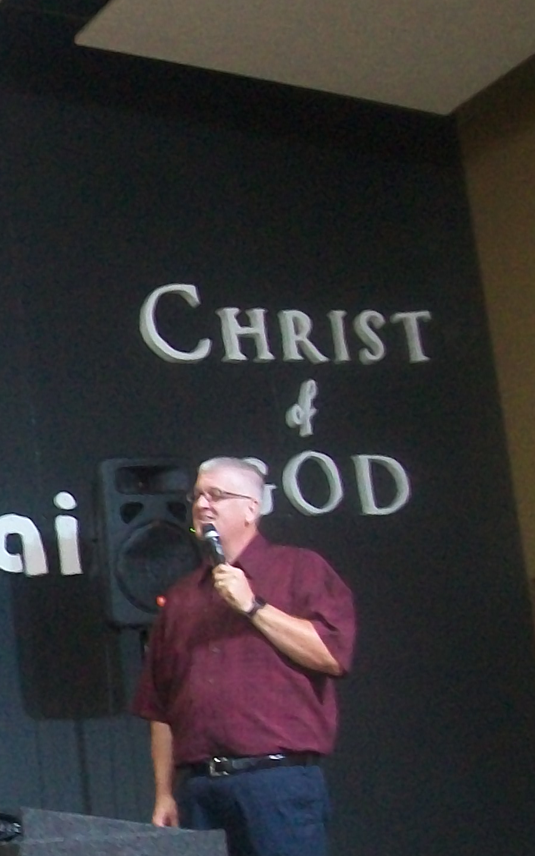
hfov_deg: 13.0
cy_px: 606
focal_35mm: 92
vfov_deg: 22.4
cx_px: -380
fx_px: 2146
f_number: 2.7
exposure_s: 1/13
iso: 160
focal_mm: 6
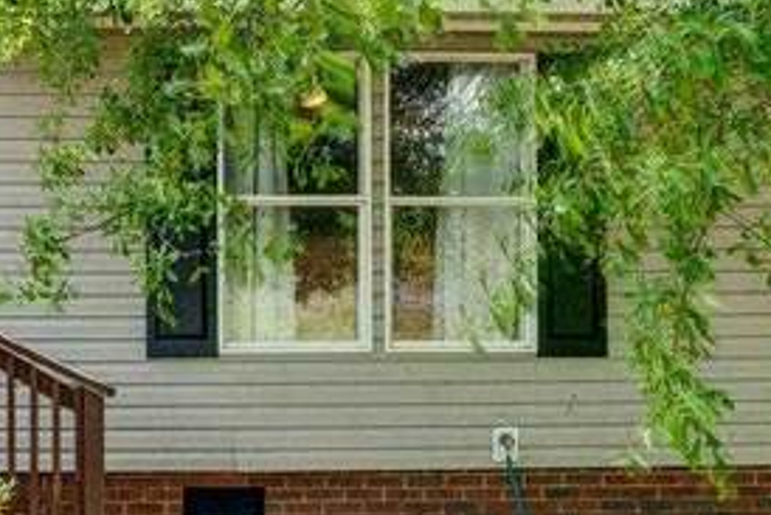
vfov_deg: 19.5
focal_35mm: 70
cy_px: 287
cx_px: 39
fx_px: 1500
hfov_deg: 27.5
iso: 400
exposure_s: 1/200
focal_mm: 10
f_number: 9
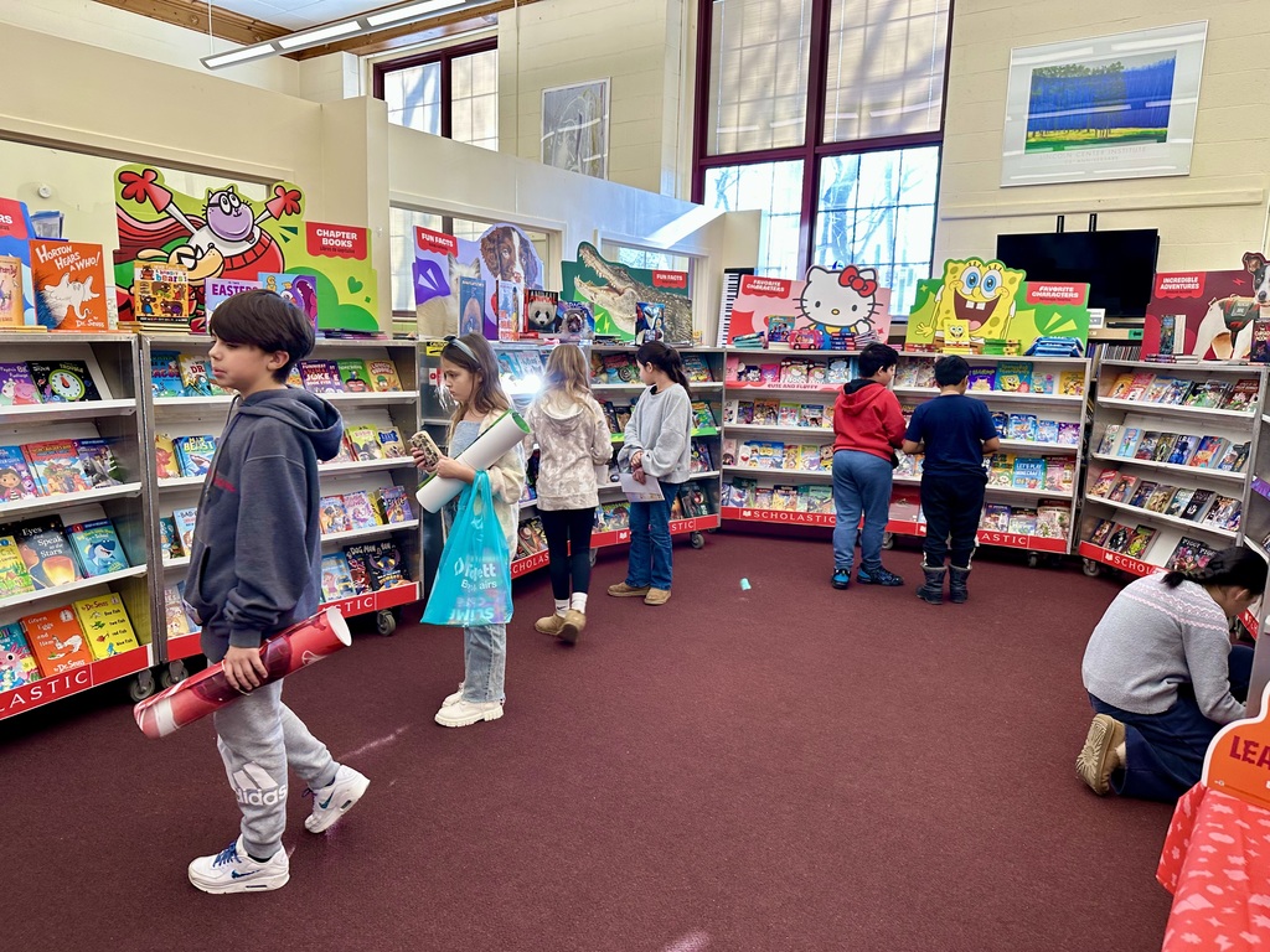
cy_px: 476
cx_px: 635
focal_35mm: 24
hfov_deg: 71.6
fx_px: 881
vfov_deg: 56.8
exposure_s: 1/60
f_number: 1.78
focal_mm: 6.86
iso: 125
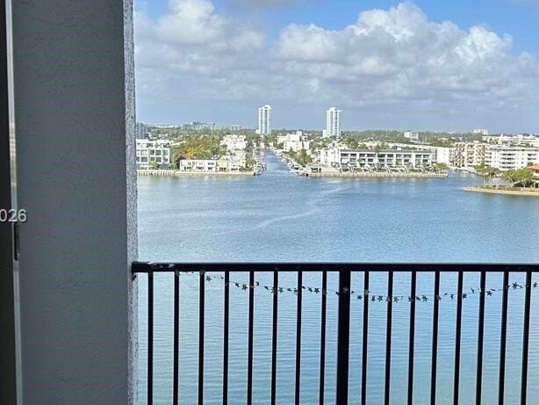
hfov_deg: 37.7
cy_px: 217
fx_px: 779
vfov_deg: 29.1
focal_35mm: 50
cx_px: 365
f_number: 1.78
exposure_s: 1/4762
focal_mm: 6.86
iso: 80
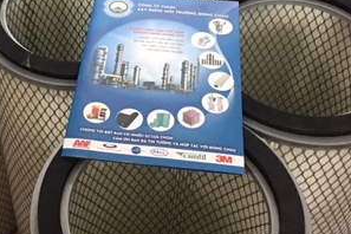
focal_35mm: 65
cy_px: 24
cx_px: 106
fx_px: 634
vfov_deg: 20.5
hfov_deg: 30.6
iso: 125
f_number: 2.2
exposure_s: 1/8
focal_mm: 4.15
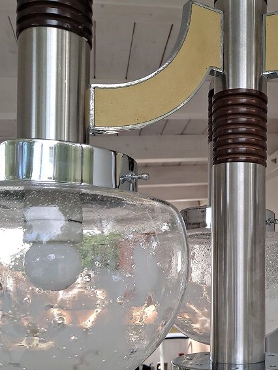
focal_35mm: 47
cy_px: 245
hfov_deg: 29.8
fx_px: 503
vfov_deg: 40.0
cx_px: 242
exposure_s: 1/100
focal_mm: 4.6
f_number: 2
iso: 50
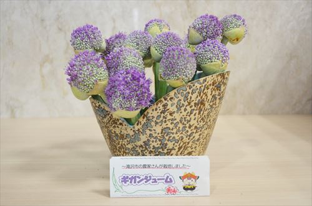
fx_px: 285
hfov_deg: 57.3
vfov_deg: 39.8
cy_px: 103
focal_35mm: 33
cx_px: 156
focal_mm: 22
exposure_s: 1/250
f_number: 11
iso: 1800
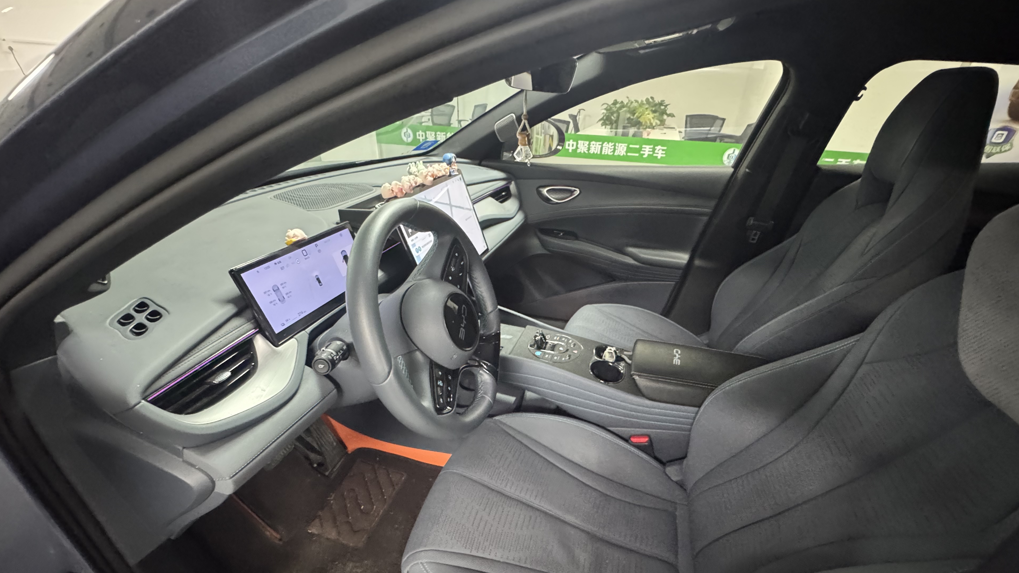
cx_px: 515
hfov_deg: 99.4
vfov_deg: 65.6
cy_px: 373
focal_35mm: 16
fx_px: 432
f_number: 2.2
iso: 1250
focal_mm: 2.22
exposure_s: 1/46
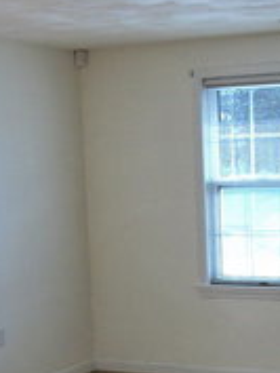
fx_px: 829
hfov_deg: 19.1
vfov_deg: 25.1
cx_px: 169
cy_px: 276
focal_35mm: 77
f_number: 2.9
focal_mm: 5.7
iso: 80
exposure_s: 1/200
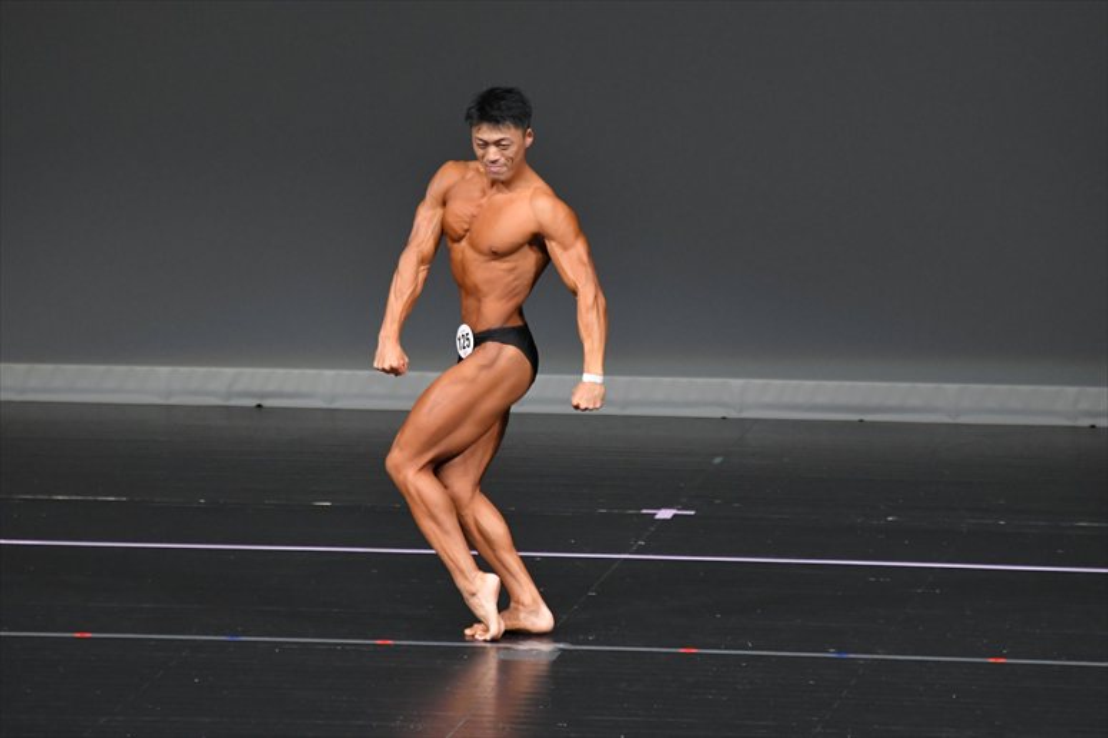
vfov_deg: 4.4
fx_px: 9690
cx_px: 554
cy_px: 369
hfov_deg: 6.5
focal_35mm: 315
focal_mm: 210
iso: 4000
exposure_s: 1/400
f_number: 5.6
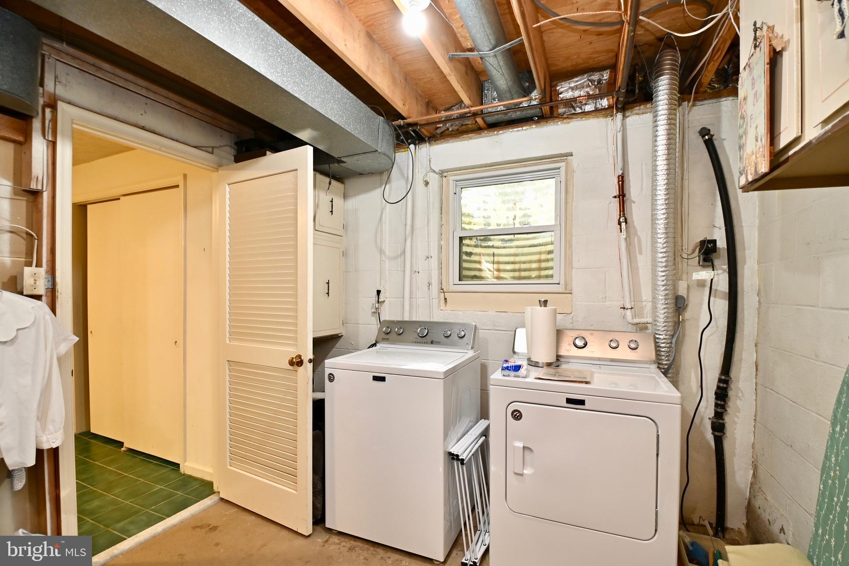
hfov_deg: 100.4
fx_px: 354
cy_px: 283
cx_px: 424
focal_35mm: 15
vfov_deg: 77.3
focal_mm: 10
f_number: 7.1
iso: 320
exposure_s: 1/6
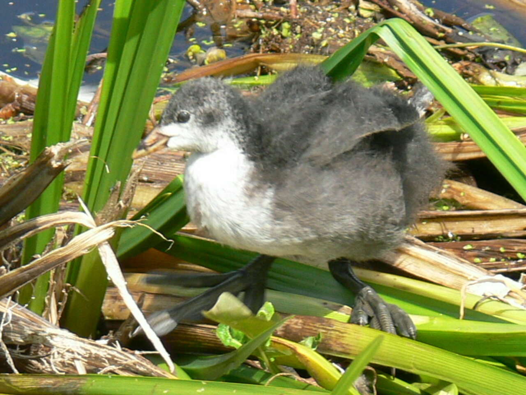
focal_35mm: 173
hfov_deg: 11.4
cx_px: 263
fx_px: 2629
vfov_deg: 8.6
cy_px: 198
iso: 80
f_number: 4.5
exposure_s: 1/320
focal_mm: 36.7
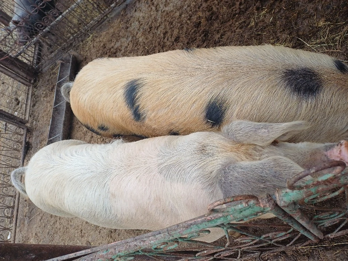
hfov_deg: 69.4
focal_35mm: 25
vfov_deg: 54.9
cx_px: 174
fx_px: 251
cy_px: 130
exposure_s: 1/179
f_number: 1.8
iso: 50
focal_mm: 4.65
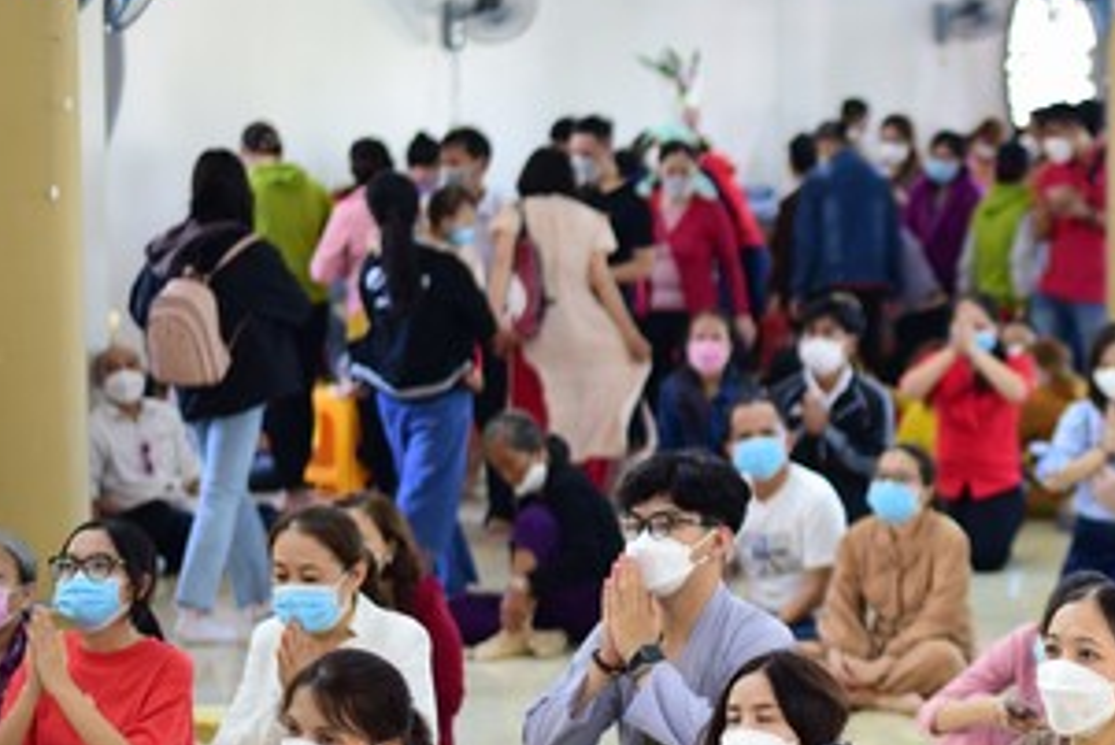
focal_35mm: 108
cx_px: 1085
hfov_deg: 18.5
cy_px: 575
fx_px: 3346
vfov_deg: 12.7
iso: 800
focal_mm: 50
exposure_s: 1/125
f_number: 1.8
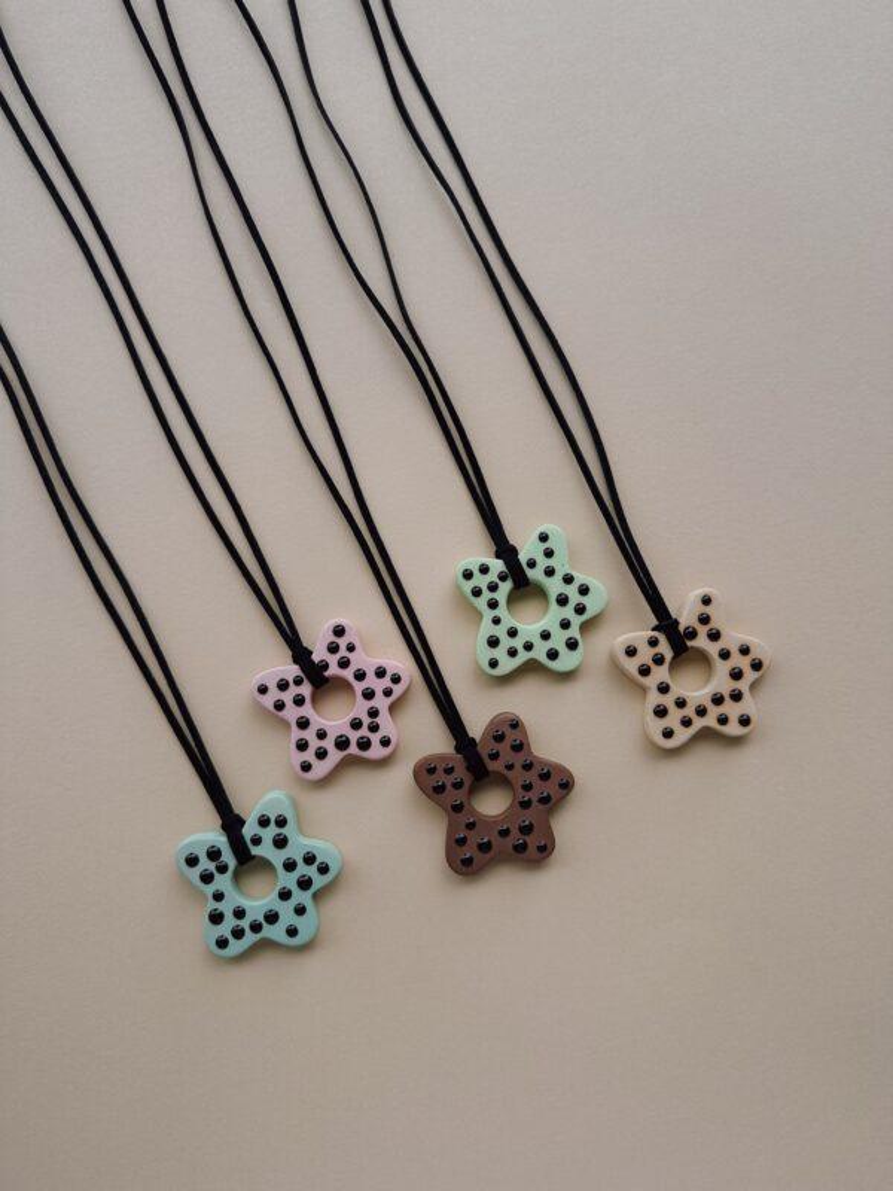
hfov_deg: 56.8
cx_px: 446
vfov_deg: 71.6
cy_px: 596
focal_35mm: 24
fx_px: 826
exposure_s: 1/555
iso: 80
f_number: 1.78
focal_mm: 6.86
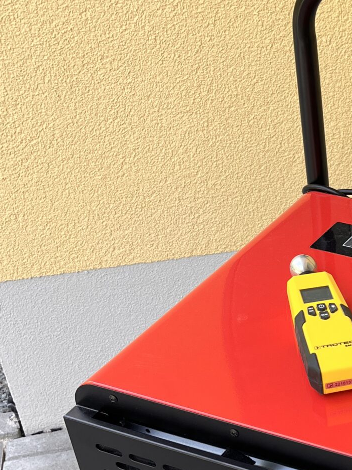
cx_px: 453
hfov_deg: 19.2
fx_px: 962
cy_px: 377
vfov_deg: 26.9
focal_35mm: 71
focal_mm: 5.1
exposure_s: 1/191
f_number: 1.6
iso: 40
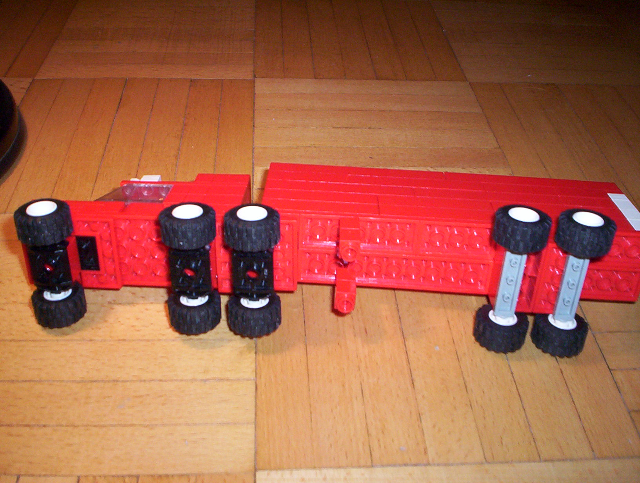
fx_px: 704
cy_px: 242
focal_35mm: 38
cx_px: 320
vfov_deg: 37.9
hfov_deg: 48.9
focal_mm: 4.99
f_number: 4.5
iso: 140
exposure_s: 1/60
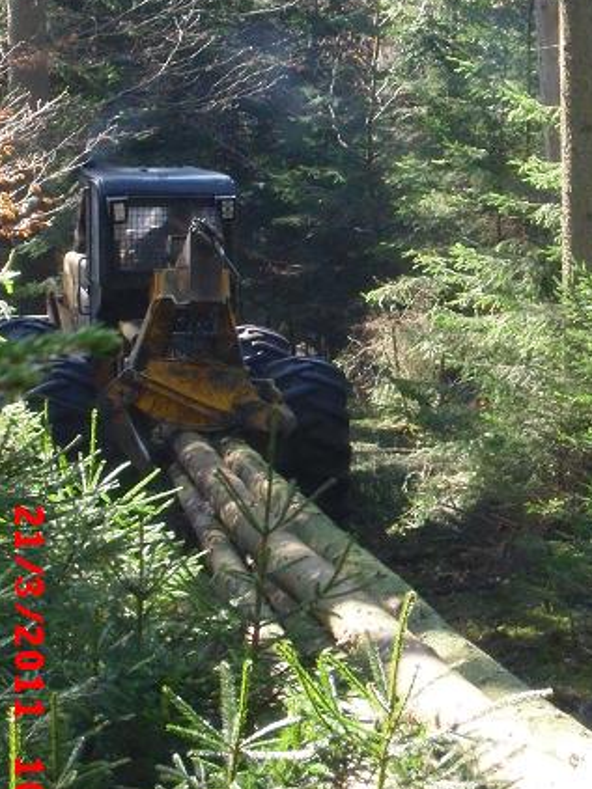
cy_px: 316
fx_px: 3947
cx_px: 387
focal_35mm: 173
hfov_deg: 8.6
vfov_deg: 11.4
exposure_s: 1/100
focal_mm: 18.6
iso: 400
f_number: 5.9
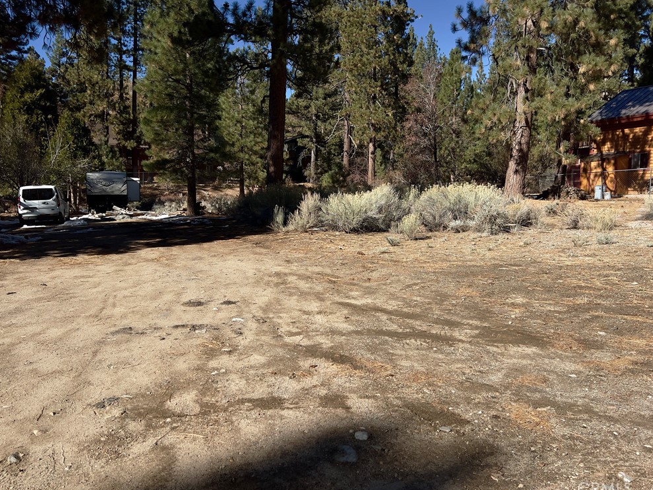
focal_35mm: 27
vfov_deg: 51.4
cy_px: 244
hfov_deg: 65.3
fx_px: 509
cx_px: 328
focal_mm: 5.7
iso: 50
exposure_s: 1/11364
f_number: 1.5
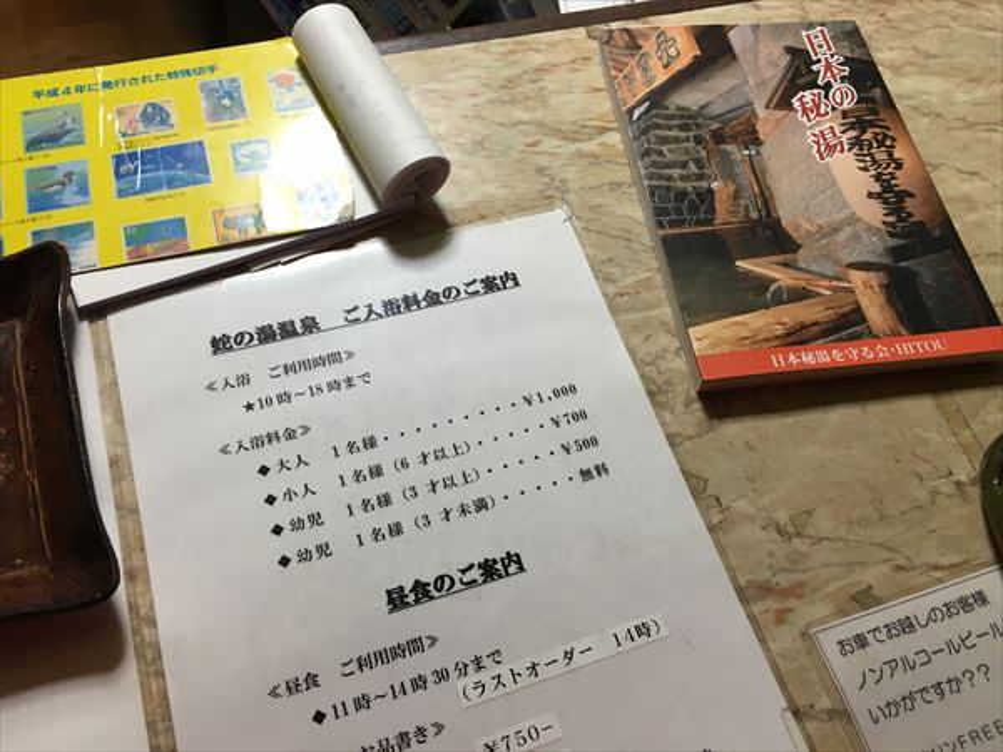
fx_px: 840
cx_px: 502
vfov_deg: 48.2
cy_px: 376
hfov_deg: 61.7
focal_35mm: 29
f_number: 2.2
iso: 80
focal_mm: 4.15
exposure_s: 1/33
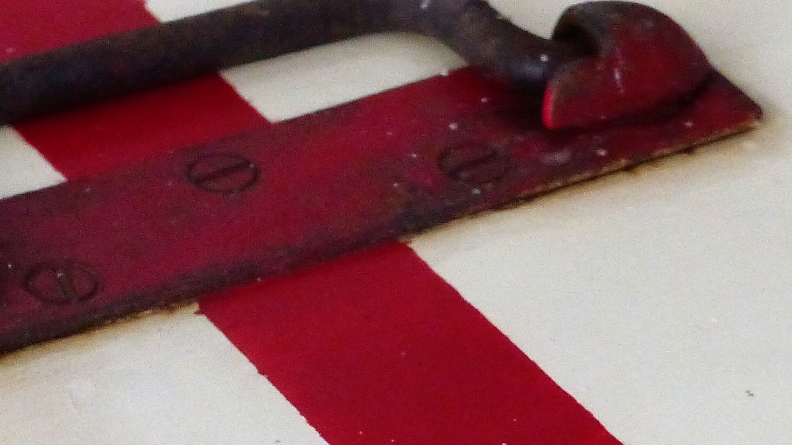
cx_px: 161
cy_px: 390
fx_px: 4977
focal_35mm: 237
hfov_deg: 9.1
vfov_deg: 5.1
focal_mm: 13.5
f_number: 2.8
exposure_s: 1/60
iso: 400
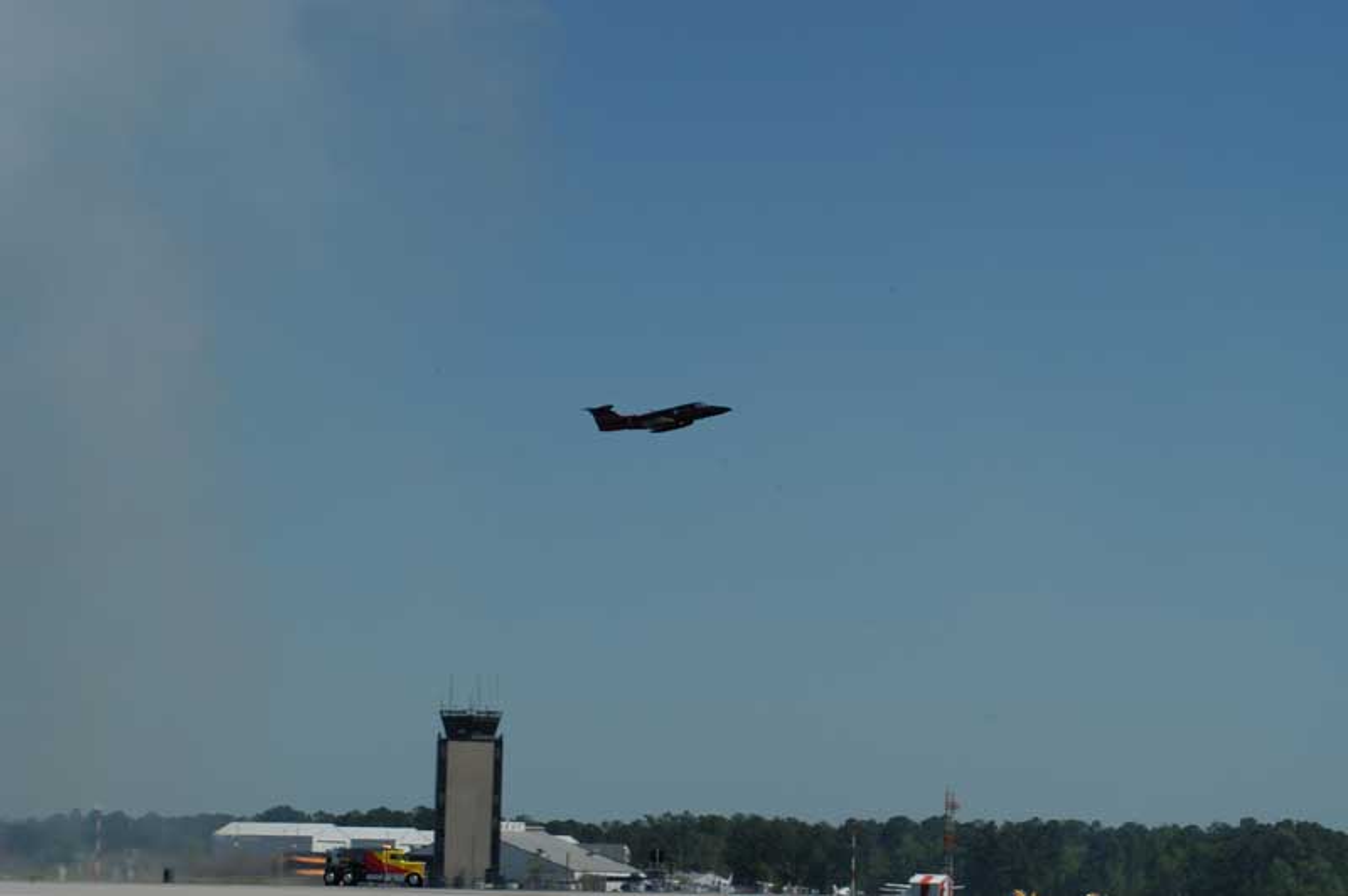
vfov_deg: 11.7
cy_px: 448
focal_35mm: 117
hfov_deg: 17.5
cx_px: 674
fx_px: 4377
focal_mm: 78
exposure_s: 1/500
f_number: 11
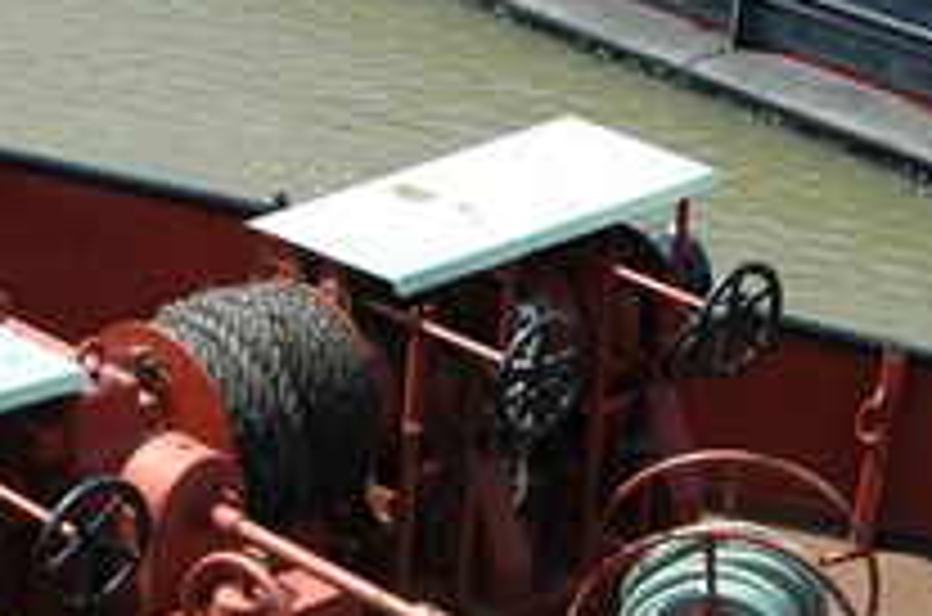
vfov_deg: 11.1
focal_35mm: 122
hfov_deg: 16.7
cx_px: 169
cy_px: 612
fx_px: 3151
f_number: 10
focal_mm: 34
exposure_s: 1/200
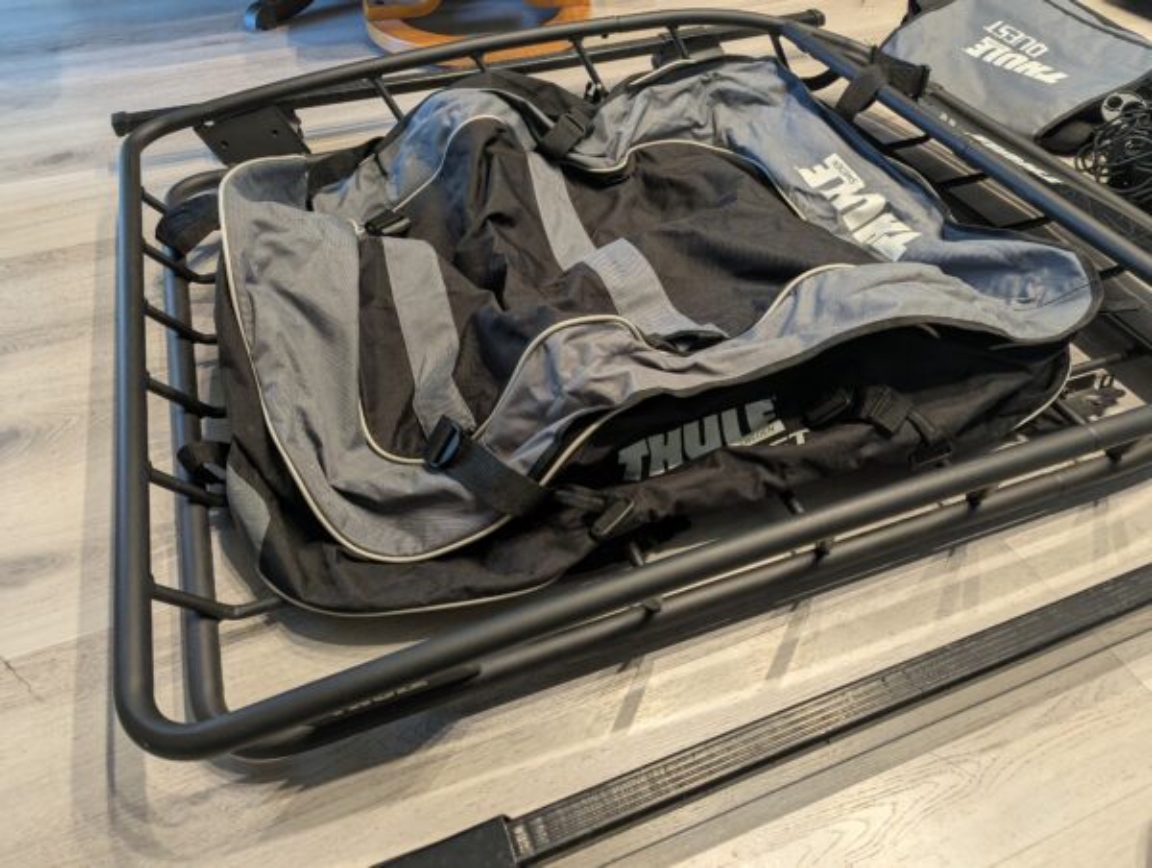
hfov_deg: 71.5
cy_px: 434
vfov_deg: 57.0
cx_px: 576
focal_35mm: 24
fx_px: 800
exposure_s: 1/40
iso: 221
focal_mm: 6.81
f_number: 1.85
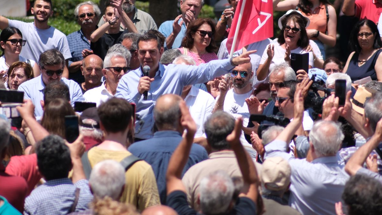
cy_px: 91
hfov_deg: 15.9
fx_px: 1367
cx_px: 190
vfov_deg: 9.0
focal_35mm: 135
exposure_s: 1/8000
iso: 200
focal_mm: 85
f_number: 1.8
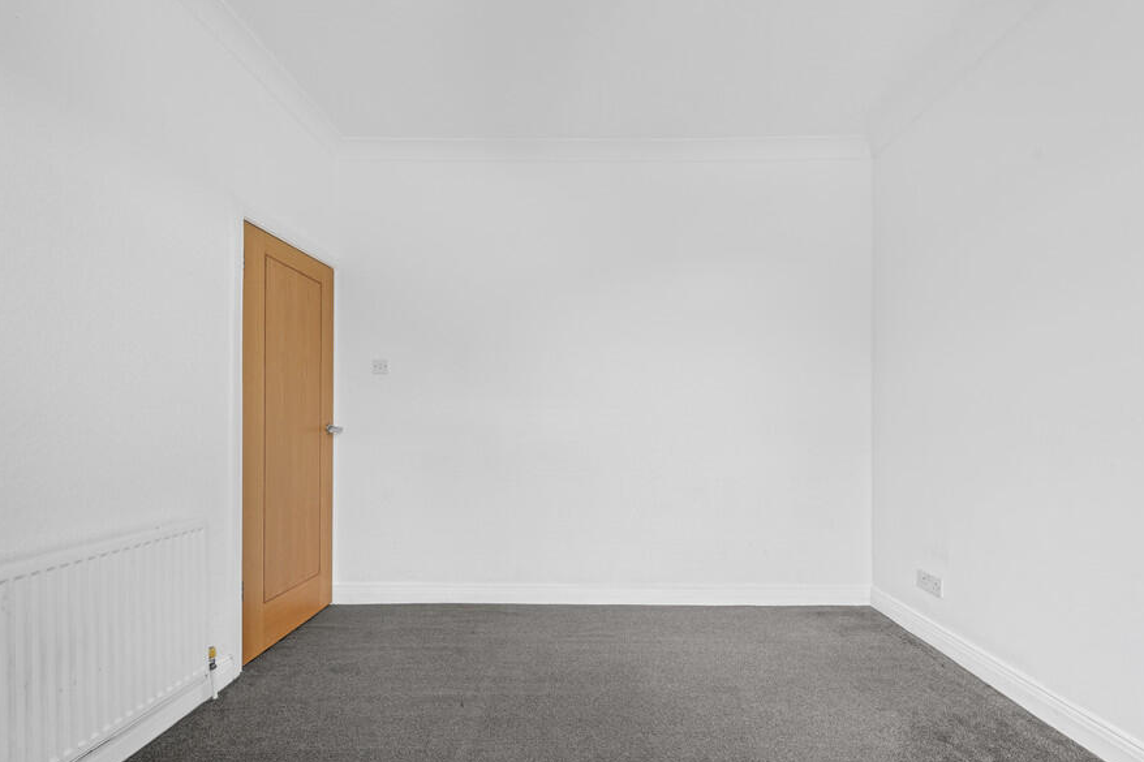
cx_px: 589
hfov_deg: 104.2
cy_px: 421
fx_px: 445
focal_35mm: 14
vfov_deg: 80.9
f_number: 9
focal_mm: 12
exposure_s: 1/2.5
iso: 100
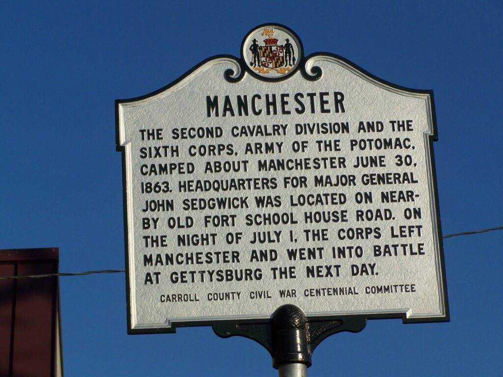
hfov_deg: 15.4
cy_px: 188
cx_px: 252
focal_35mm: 128
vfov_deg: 11.6
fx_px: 1860
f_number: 4.5
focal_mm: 21.2
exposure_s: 1/640
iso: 64
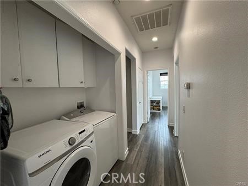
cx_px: 124
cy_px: 93
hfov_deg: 102.1
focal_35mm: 14
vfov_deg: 85.6
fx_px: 100
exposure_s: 1/120
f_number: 2.2
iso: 160
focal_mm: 2.22
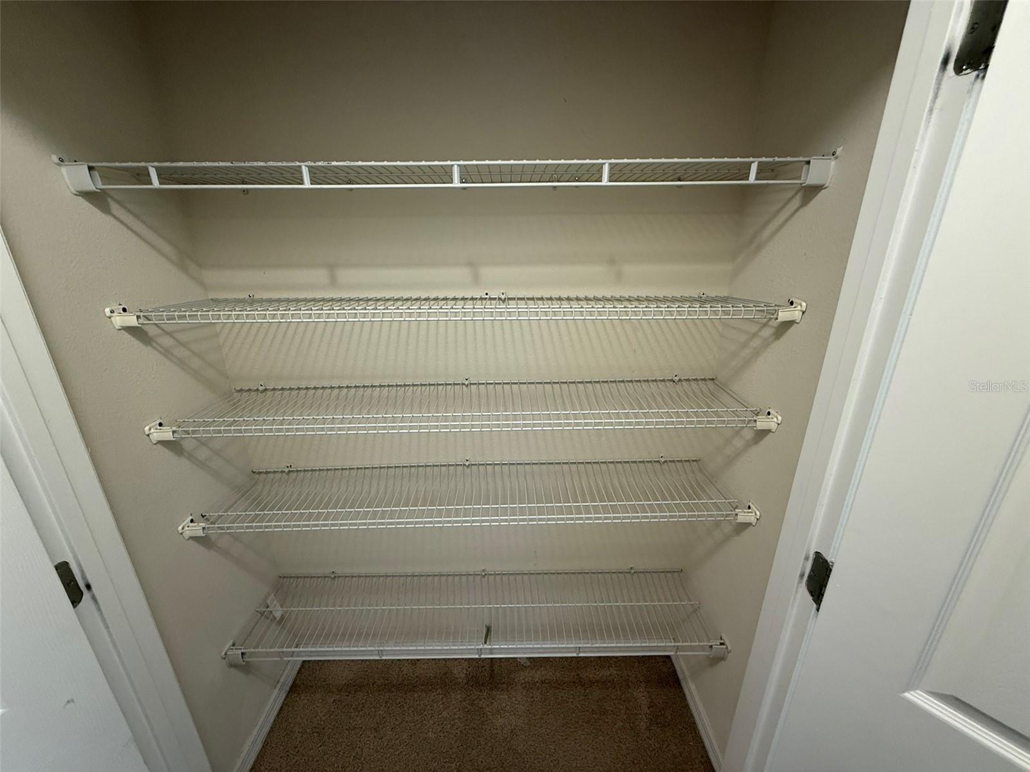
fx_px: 417
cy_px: 386
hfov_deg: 102.1
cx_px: 515
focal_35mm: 14
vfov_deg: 85.7
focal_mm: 2.22
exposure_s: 1/60
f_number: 2.2
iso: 200
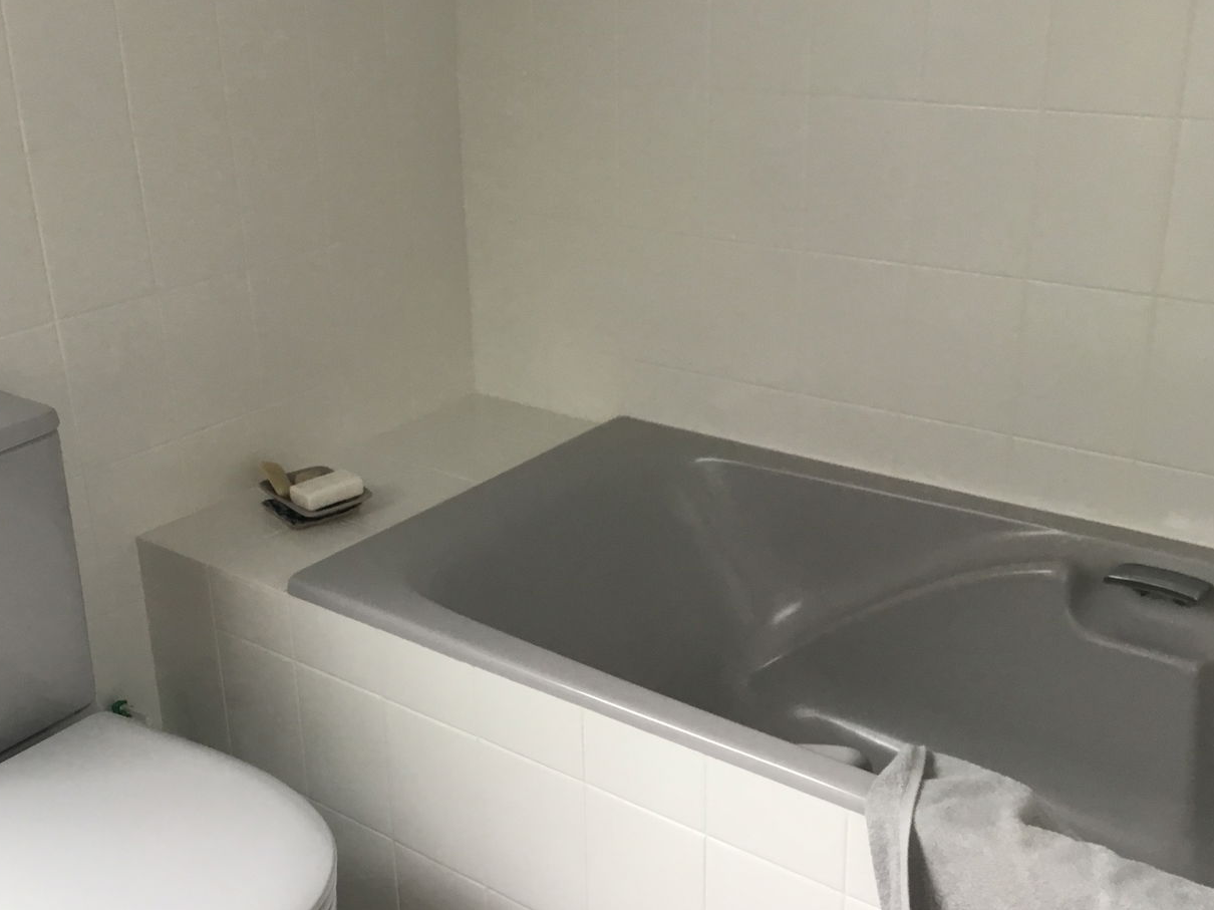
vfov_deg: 35.1
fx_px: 1438
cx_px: 499
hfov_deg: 45.6
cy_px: 487
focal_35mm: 41
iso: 64
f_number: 2.4
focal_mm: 3.3
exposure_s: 1/33
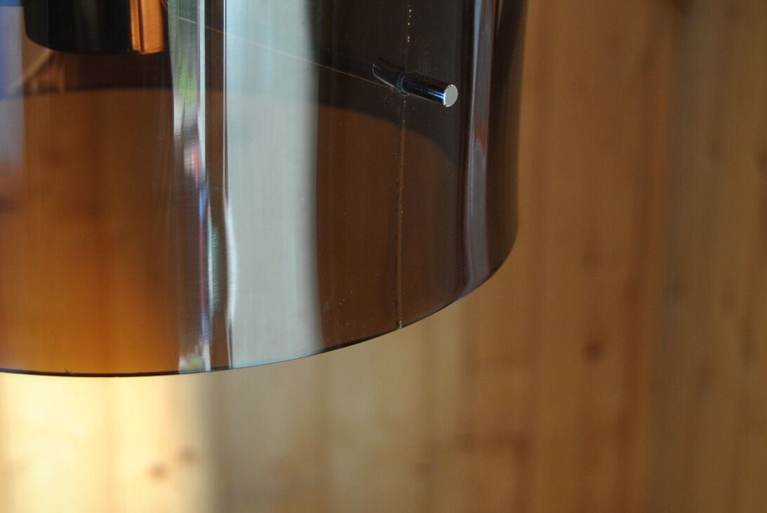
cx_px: 286
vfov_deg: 16.0
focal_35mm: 85
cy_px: 99
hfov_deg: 23.8
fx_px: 1813
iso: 200
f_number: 4.5
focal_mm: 32
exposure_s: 1/50
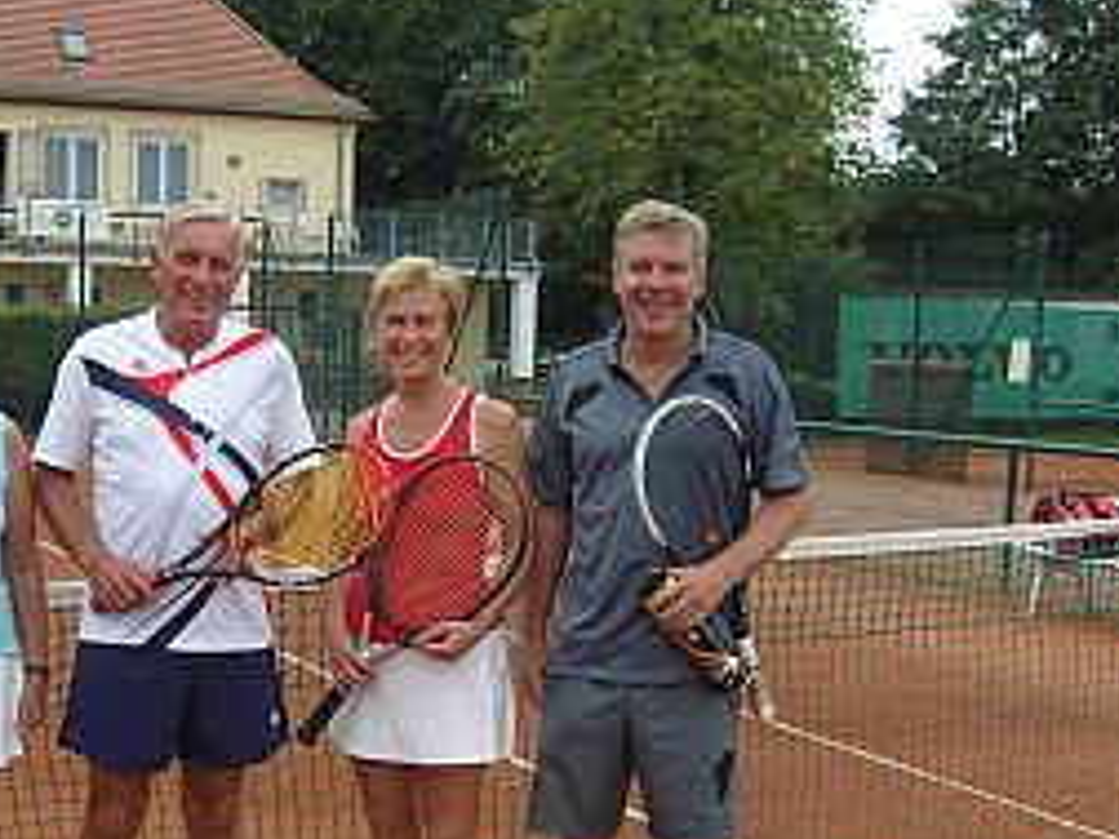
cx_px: 298
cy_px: 639
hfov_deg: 34.9
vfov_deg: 26.6
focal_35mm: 54
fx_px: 1746
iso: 100
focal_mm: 7.3
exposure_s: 1/125
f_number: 7
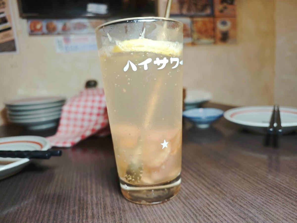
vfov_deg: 58.9
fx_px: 197
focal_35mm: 23
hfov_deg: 73.9
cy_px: 112
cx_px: 148
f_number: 2
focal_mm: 8.72
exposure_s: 1/30
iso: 500
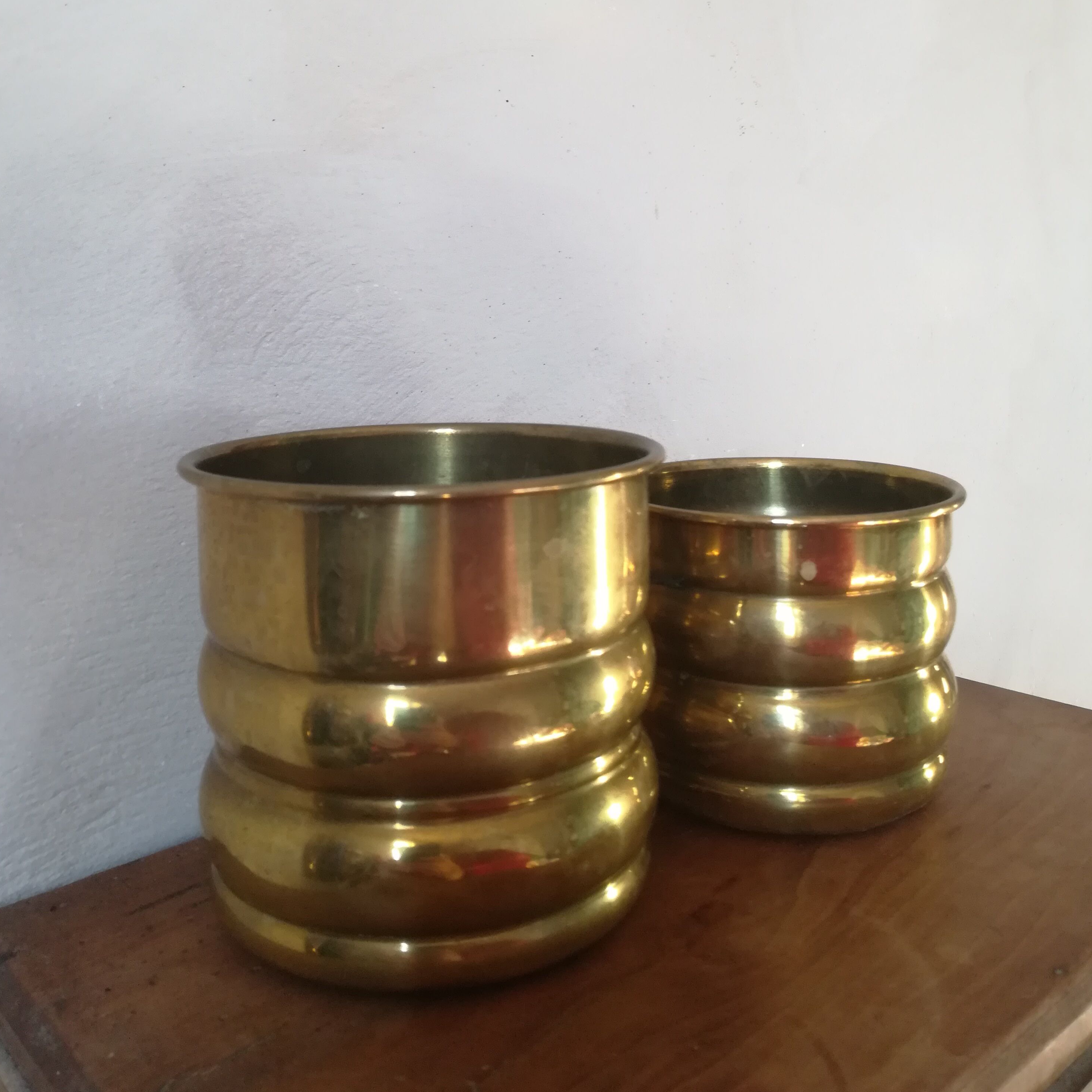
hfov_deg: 52.5
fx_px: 1106
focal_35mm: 31
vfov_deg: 51.6
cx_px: 542
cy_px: 373
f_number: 2.2
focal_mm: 3.83
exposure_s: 1/33.3
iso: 200
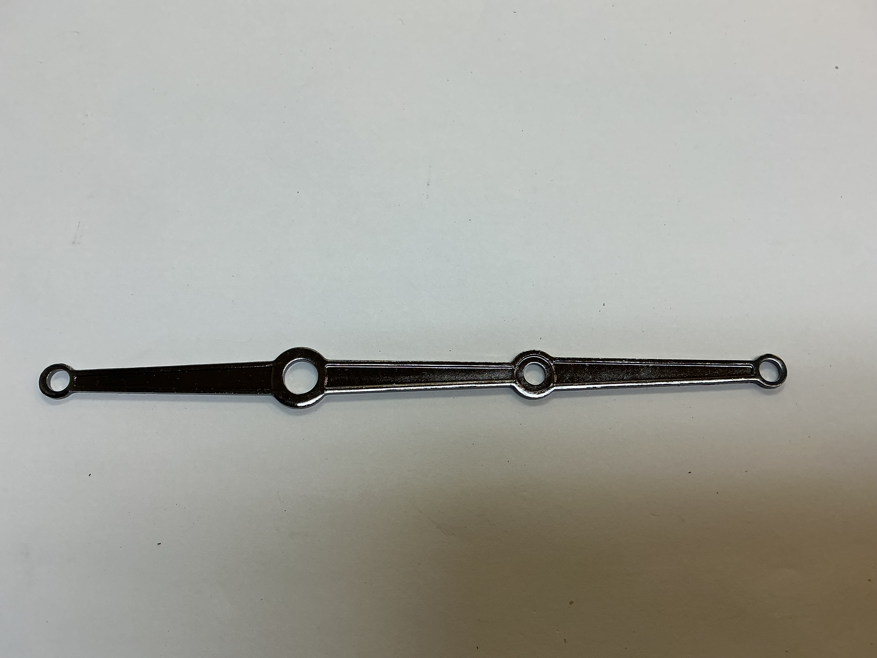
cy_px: 329
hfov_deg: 61.7
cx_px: 438
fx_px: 735
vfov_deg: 48.2
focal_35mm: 29
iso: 25
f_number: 1.8
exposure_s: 1/120
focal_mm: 3
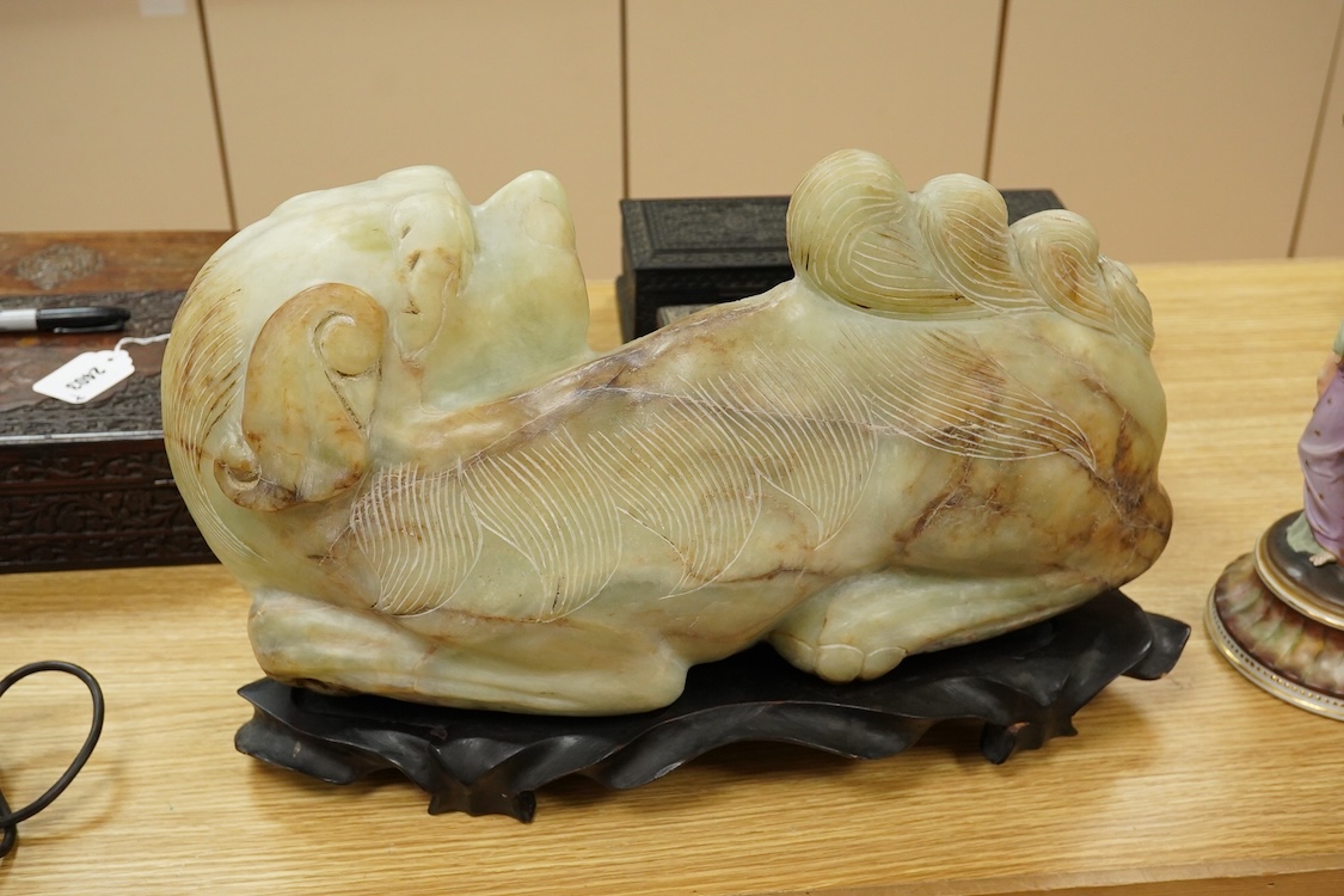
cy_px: 448
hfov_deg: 43.6
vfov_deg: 29.9
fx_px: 1680
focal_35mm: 45
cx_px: 672
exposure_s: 1/160
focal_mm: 30
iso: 2500
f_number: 10
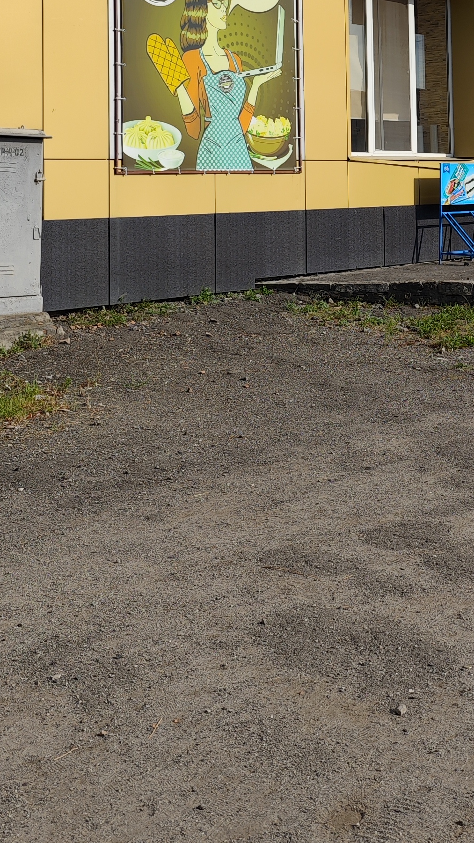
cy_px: 78
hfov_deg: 20.1
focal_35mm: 57
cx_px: 527
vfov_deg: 34.5
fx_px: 1274
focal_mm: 8.7
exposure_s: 1/4180
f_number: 1.9
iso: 50
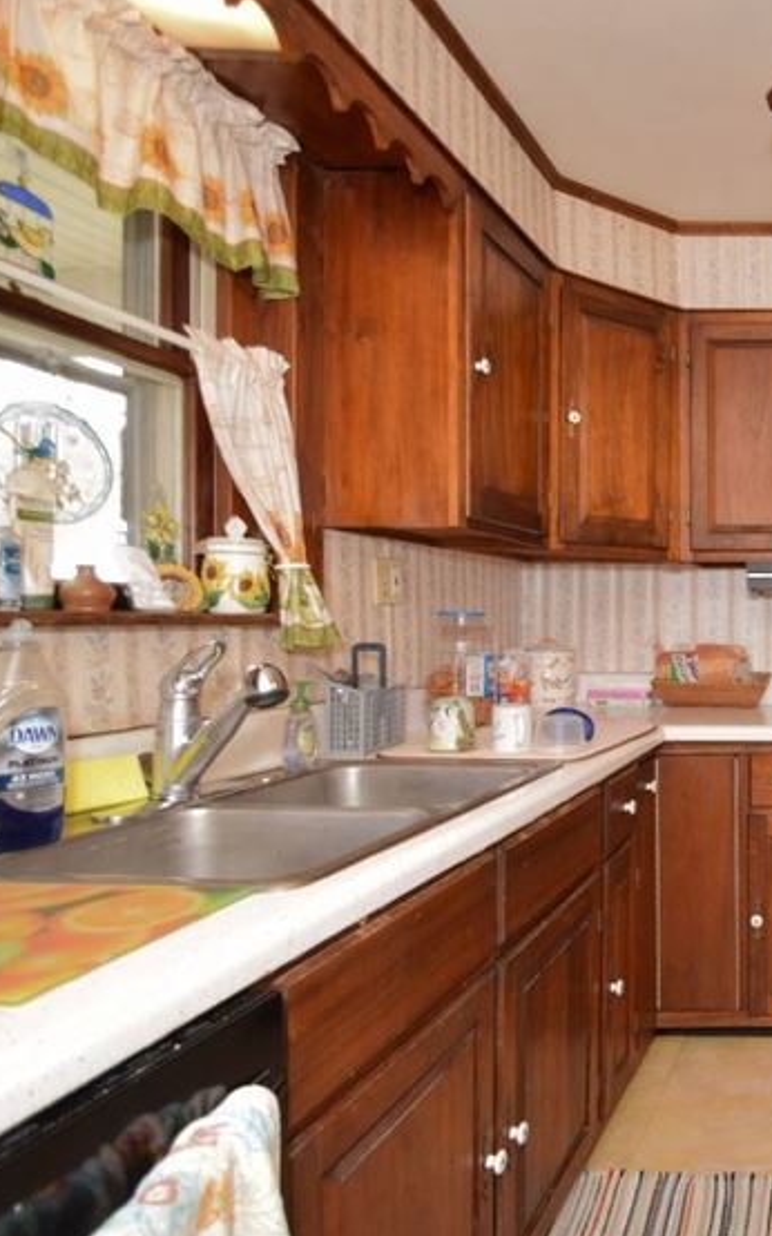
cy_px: 605
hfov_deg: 38.3
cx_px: 919
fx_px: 808
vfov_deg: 74.8
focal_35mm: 24
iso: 200
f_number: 3.5
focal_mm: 10
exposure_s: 1/30
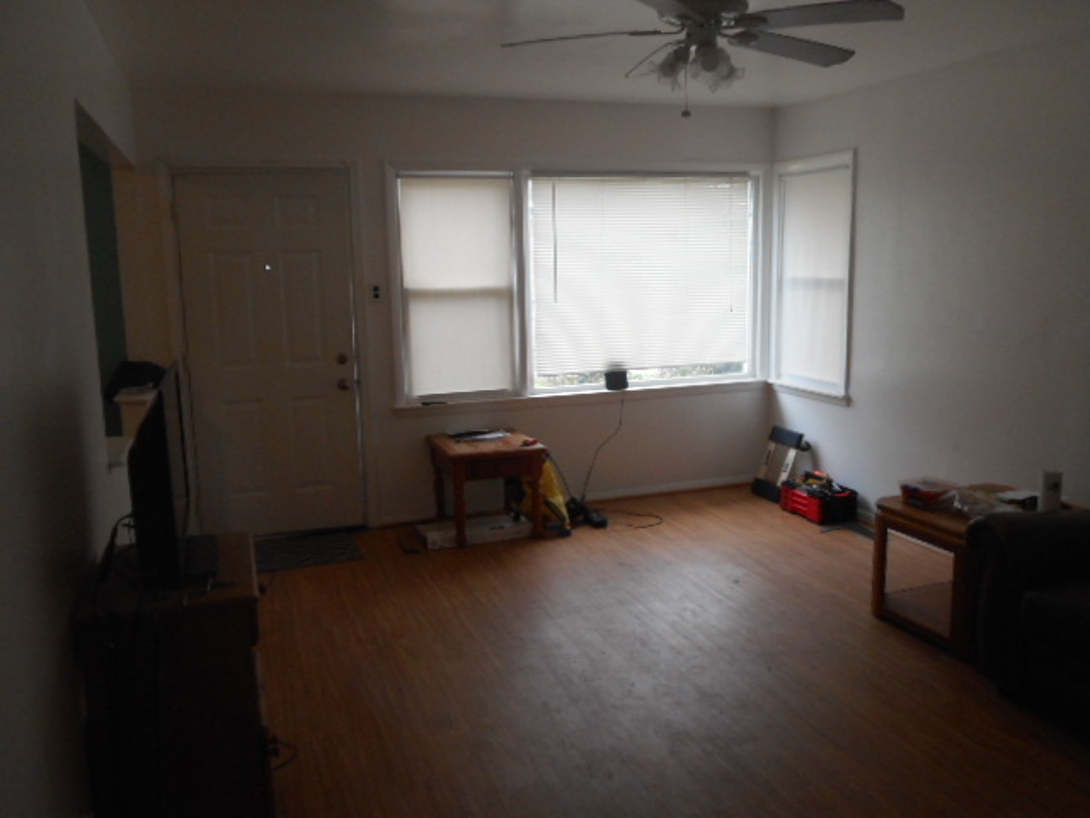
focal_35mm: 29
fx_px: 913
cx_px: 545
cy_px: 409
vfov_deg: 48.2
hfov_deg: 61.7
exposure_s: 1/30
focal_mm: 5.2
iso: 200
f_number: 4
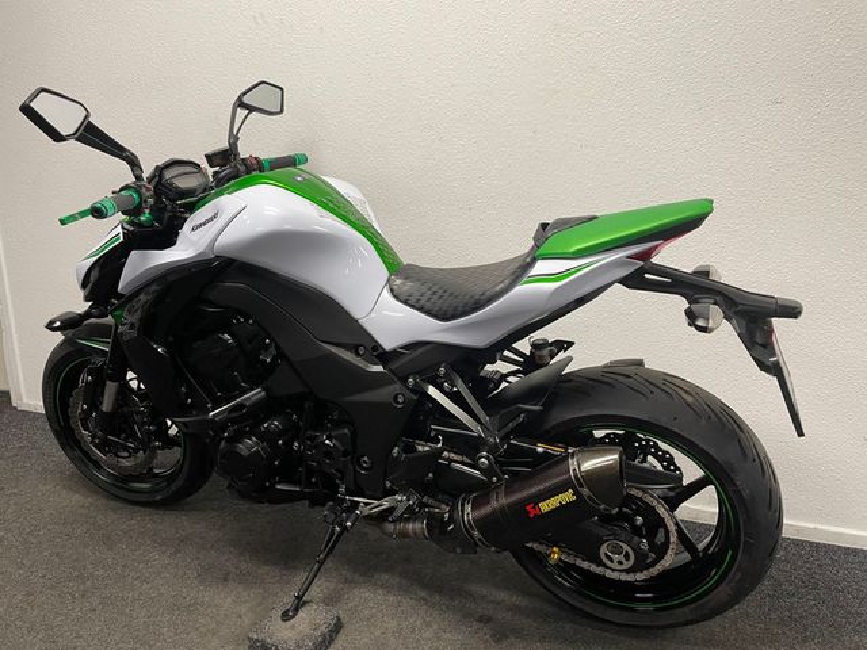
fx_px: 651
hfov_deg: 67.3
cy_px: 325
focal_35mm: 26
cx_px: 434
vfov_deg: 53.1
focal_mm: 4.2
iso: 64
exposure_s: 1/50
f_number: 1.6
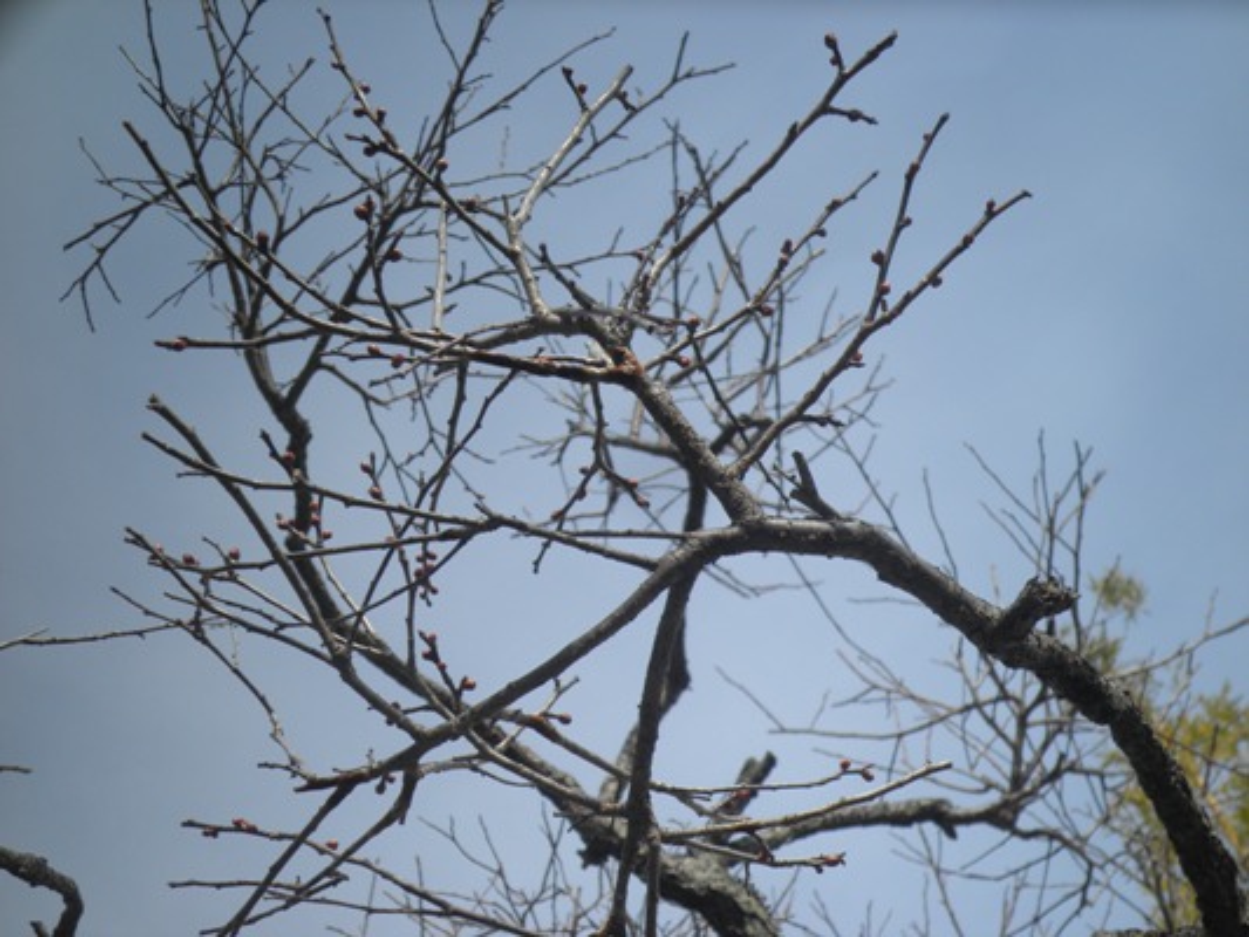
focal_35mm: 47
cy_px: 468
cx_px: 624
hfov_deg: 40.4
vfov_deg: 30.9
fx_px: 1696
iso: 64
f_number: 9.6
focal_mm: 8.3
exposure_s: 1/80
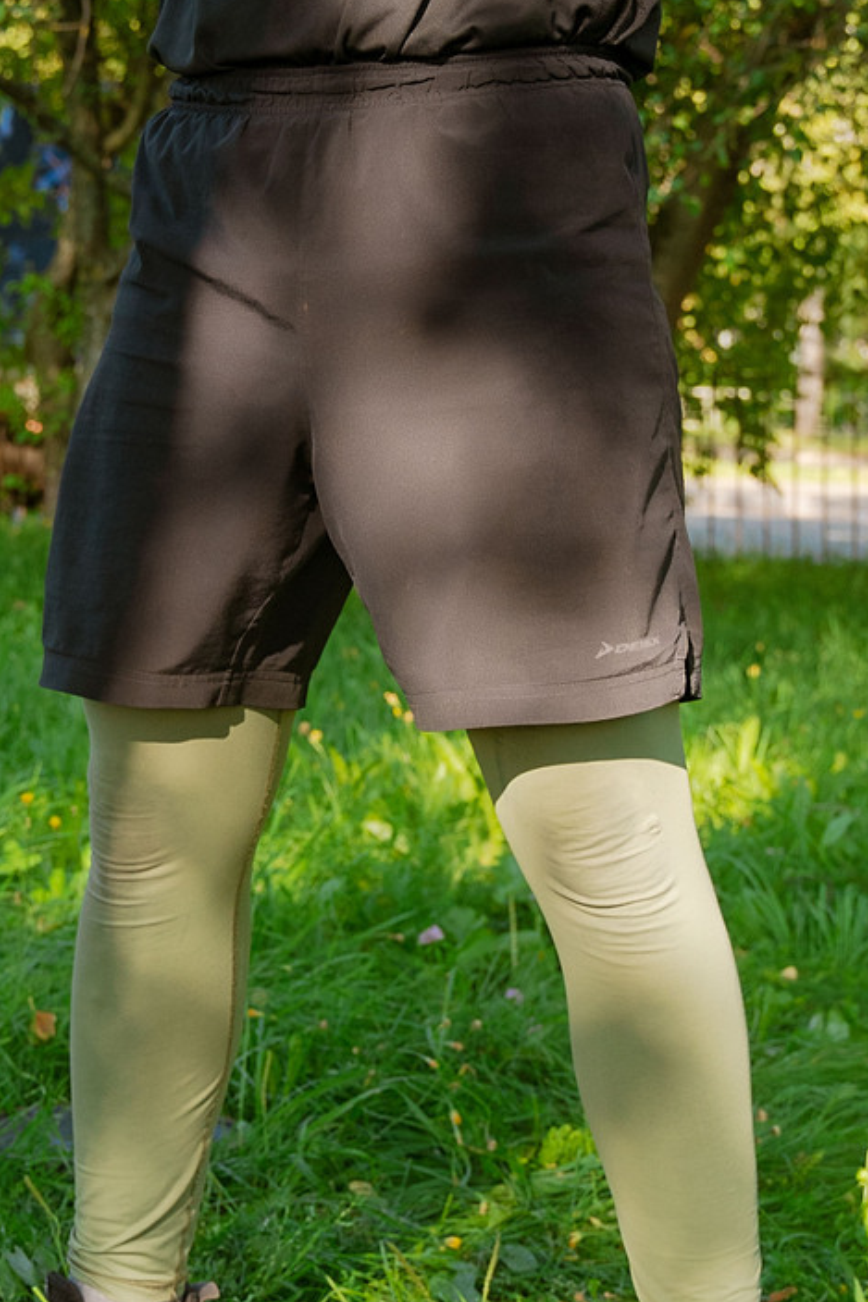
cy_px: 329
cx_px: 324
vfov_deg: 22.4
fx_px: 3256
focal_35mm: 90
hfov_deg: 15.2
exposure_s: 1/400
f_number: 4.5
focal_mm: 33
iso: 400
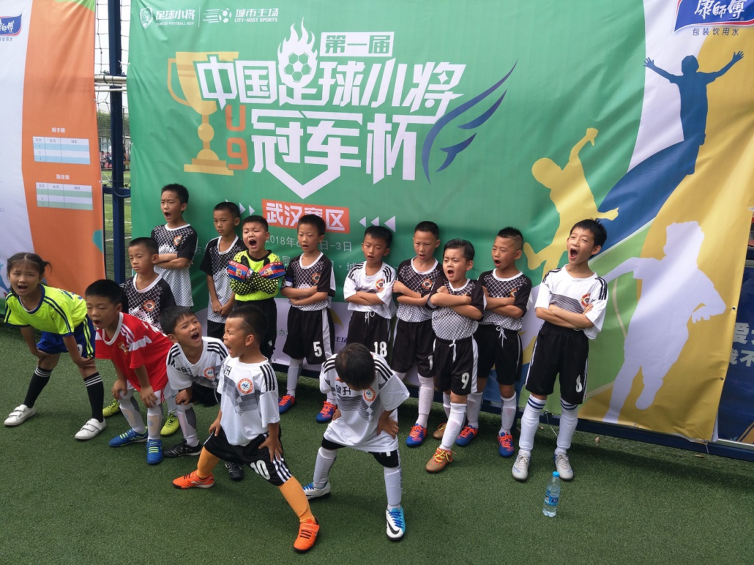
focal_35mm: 22
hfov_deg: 76.4
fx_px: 479
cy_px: 282
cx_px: 377
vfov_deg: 61.1
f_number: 2
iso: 50
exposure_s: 1/576
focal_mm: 3.79
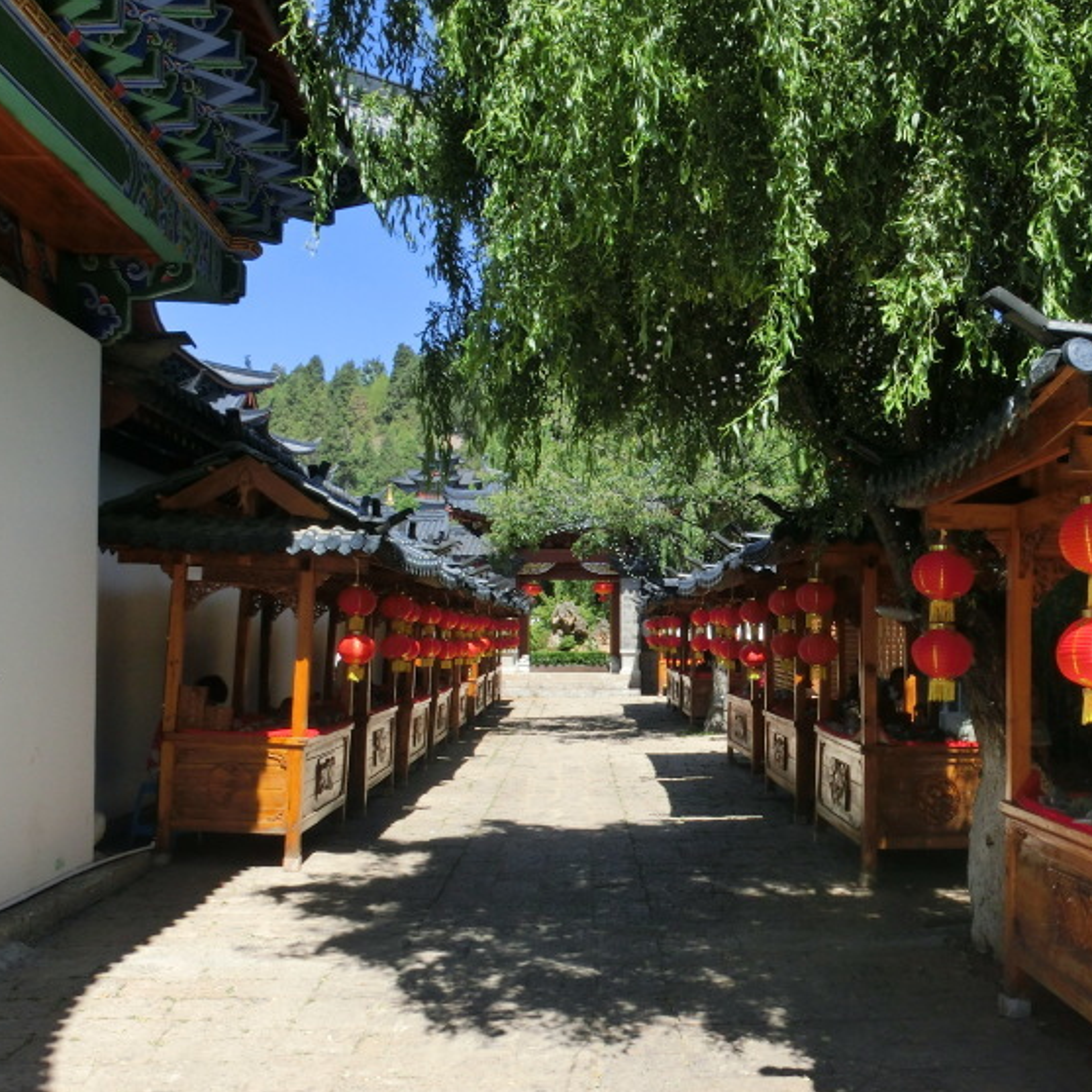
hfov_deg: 42.4
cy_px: 590
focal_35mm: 39
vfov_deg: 42.8
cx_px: 712
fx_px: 1392
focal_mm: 4.24
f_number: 7.9
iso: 80
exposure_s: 1/125
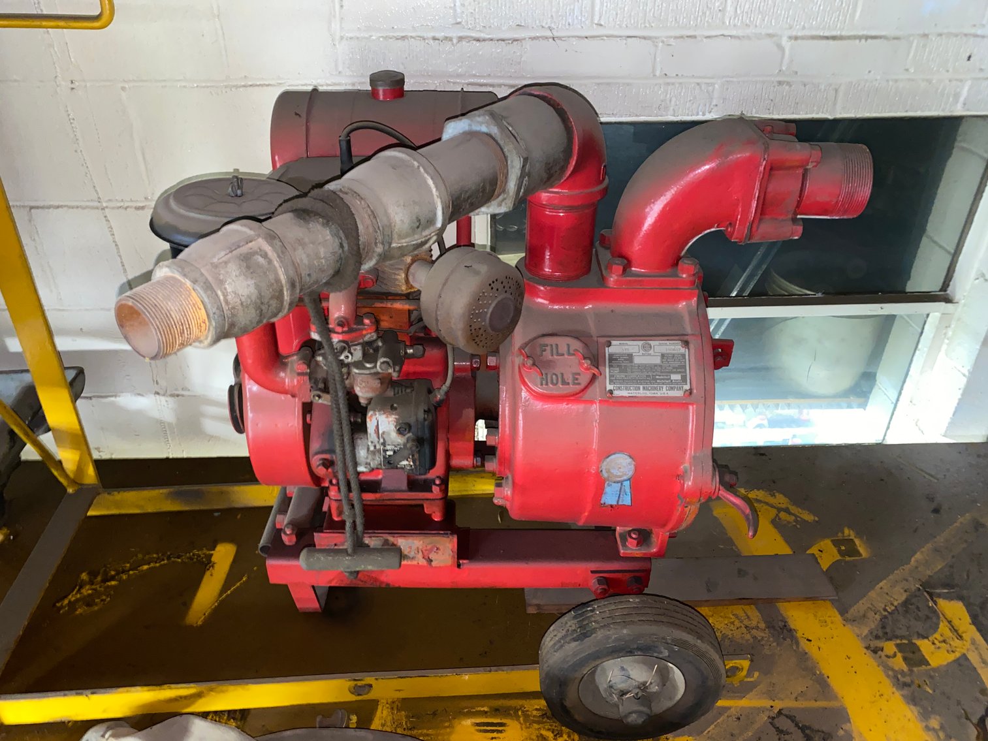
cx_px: 494
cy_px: 370
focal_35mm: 26
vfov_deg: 53.1
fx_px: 742
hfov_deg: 67.3
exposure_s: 1/4
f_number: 1.8
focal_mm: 4.25
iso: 160
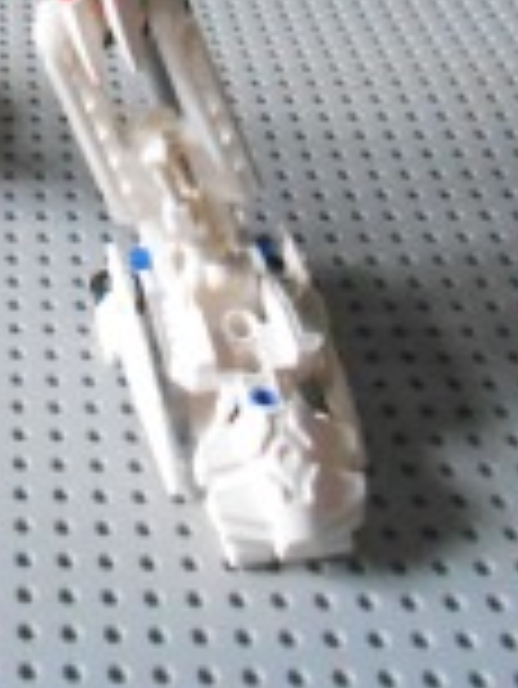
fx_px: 1514
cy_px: -261
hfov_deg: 18.4
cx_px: -104
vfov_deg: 22.3
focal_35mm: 76
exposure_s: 1/8
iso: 800
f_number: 3.2
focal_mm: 4.6
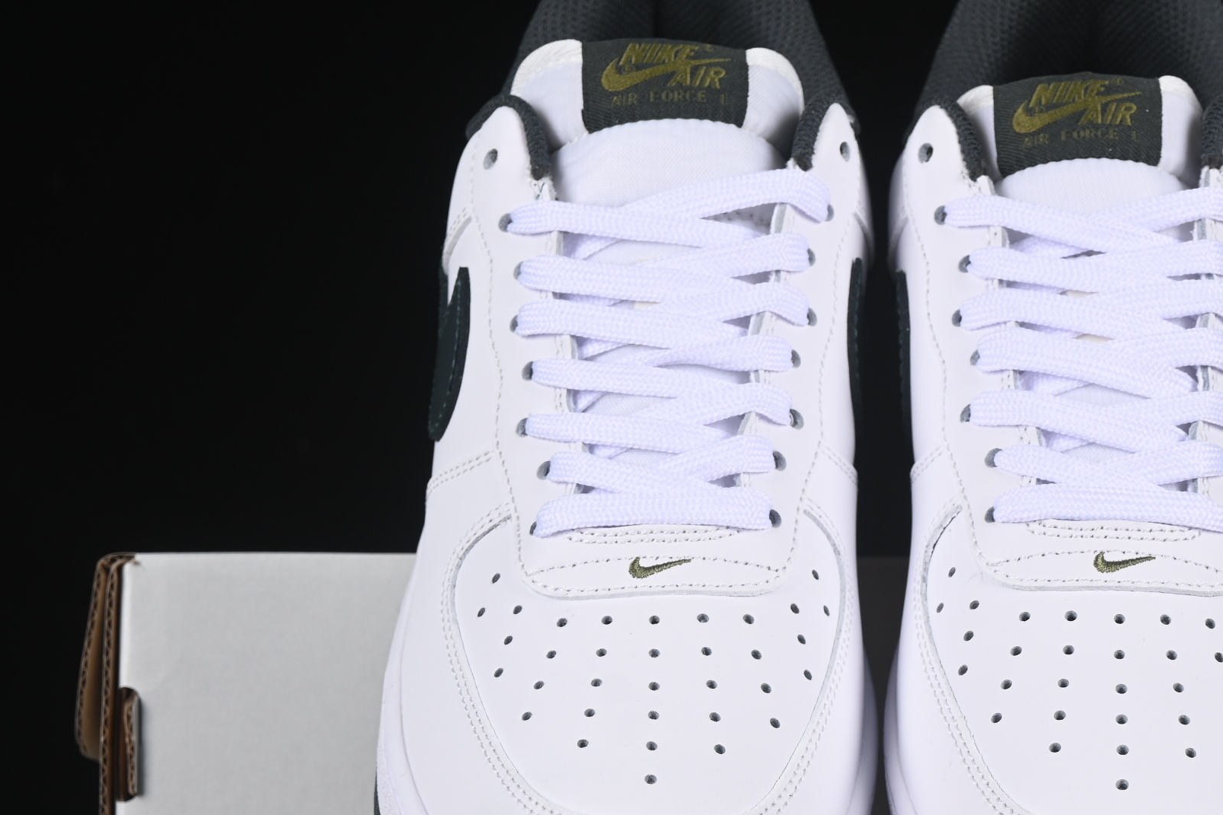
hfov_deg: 15.7
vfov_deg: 10.5
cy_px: 597
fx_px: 4416
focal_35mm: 130
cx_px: 879
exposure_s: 1/80
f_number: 8
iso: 160
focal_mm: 50
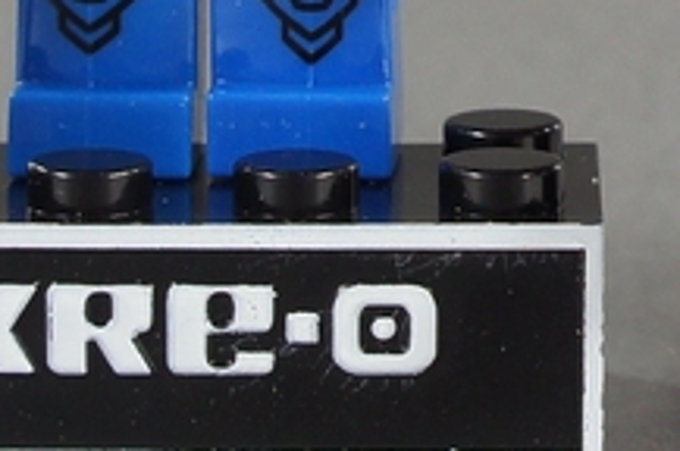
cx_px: 730
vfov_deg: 8.7
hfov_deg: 13.3
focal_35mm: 152
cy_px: -280
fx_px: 2867
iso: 400
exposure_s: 1/60
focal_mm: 22
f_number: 8
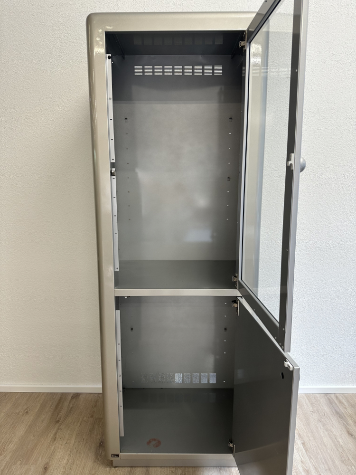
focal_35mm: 24
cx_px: 178
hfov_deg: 56.8
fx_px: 329
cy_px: 238
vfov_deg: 71.6
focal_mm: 6.9
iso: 125
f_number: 1.8
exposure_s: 1/100
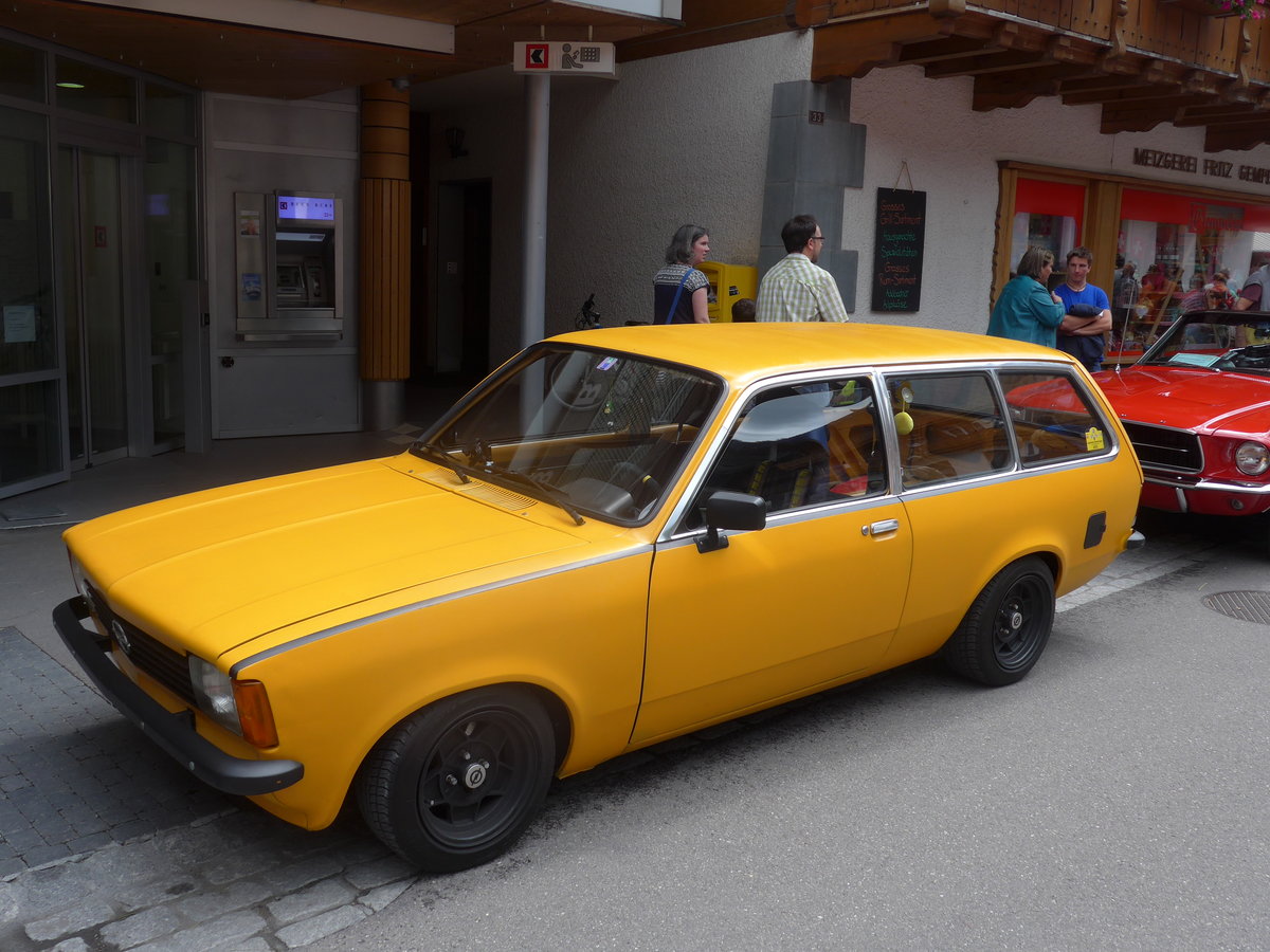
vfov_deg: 41.8
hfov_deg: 54.0
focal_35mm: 34
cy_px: 476
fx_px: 1247
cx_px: 635
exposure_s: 1/400
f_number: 2.8
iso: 80
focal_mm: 7
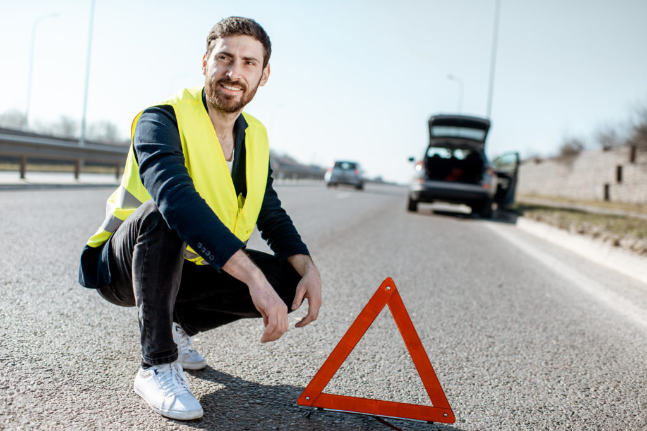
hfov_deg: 54.4
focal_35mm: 35
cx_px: 324
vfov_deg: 37.9
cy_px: 216
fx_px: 629
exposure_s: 1/6400
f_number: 2.2
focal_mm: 35
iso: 200
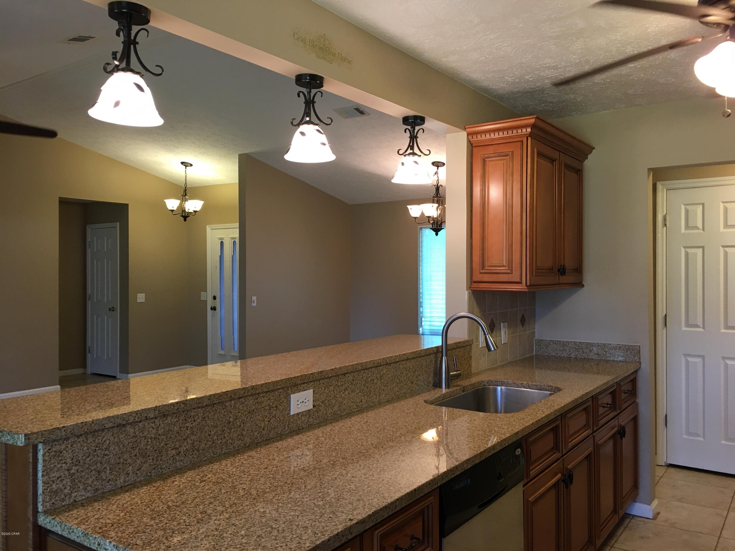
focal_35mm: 29
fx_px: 616
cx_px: 368
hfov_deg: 61.7
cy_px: 276
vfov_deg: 48.2
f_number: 2.2
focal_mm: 4.15
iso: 40
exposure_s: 1/15
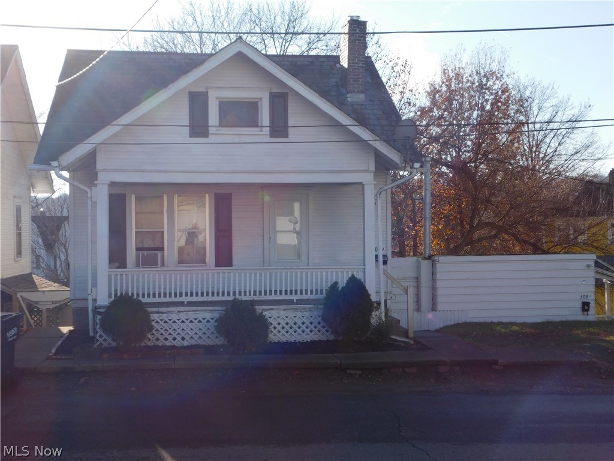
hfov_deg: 42.1
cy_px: 230
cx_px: 307
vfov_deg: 32.2
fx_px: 798
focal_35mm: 45
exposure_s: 1/800
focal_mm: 8
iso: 125
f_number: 3.7
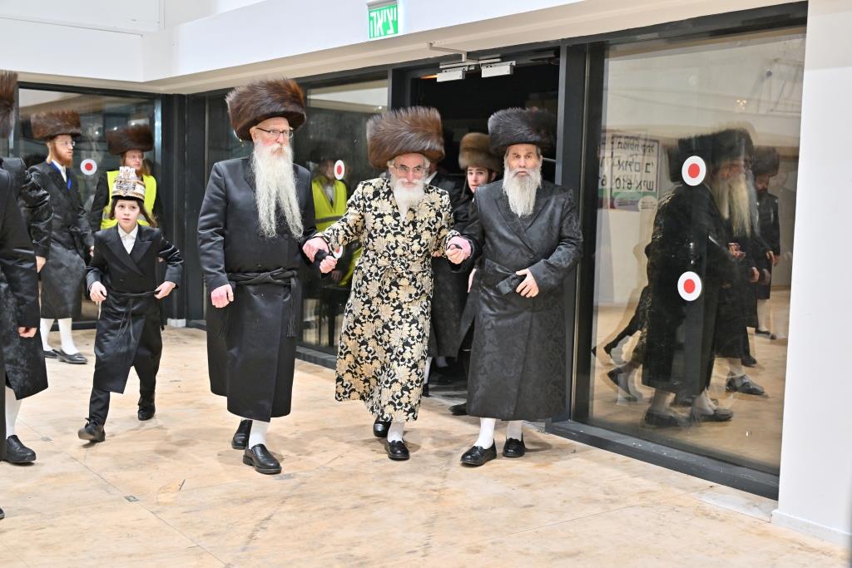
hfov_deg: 47.4
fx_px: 970
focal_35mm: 41
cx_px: 426
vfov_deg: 32.6
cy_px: 284
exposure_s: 1/100
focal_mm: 41
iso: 800
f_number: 4
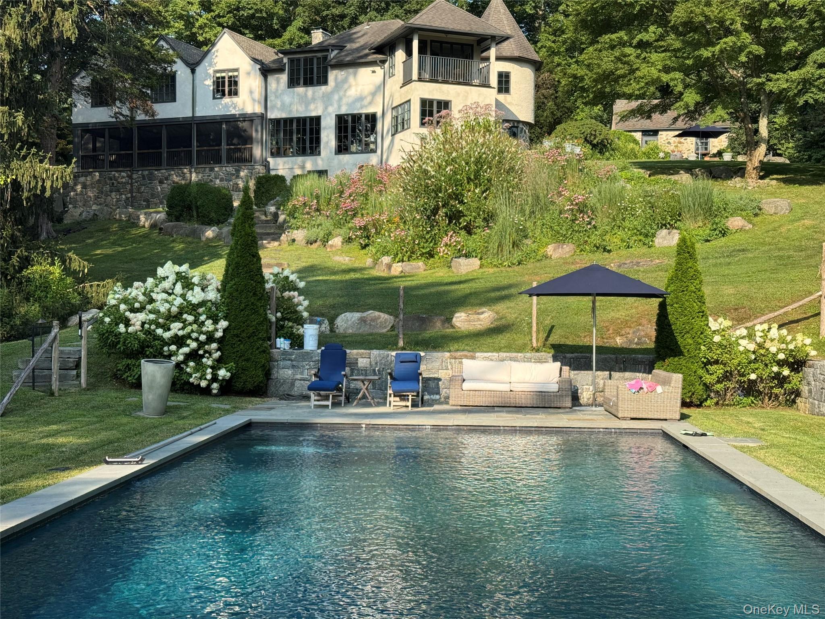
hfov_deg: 39.7
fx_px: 1144
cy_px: 310
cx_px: 412
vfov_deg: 30.3
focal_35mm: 48
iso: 64
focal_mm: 6.76
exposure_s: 1/1724
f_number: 1.78
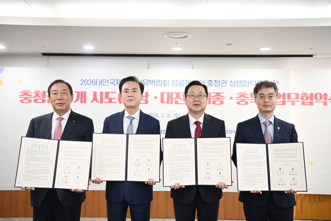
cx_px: 166
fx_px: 386
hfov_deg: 46.4
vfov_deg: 31.9
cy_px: 110
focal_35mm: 42
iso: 1000
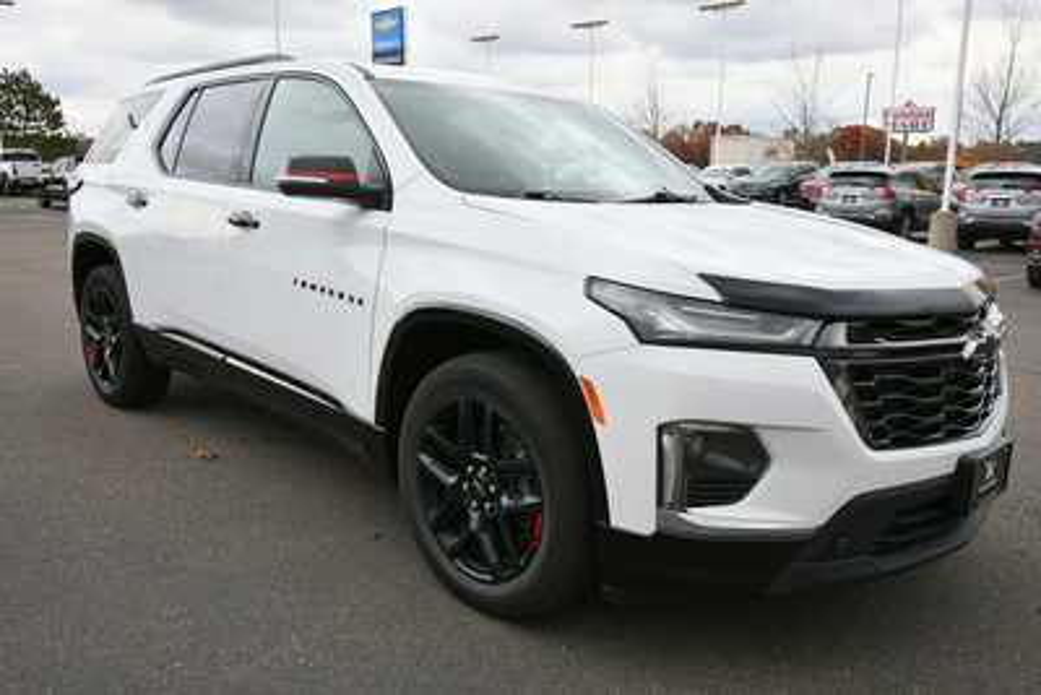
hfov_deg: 61.9
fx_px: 868
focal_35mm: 30
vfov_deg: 43.6
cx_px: 520
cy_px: 348
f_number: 5.6
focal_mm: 20
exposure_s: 1/250
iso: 280
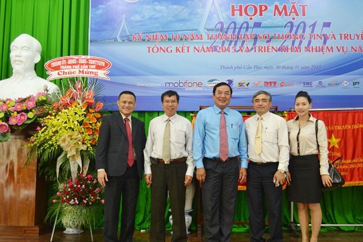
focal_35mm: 38
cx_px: 196
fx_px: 383
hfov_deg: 50.6
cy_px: 117
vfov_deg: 35.1
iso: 400
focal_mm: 22
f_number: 3.8
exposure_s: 1/60
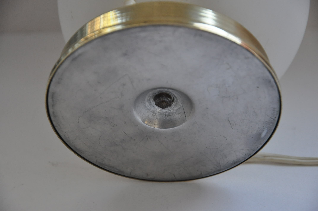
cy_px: 106
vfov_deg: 10.1
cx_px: 159
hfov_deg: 15.2
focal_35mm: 135
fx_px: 1191
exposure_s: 1/125
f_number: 5.6
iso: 1600
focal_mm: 90
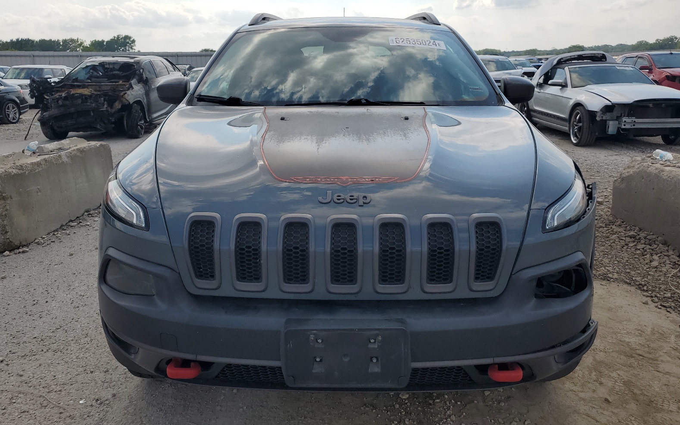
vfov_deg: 44.5
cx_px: 338
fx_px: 519
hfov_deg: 66.5
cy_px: 217
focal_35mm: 28
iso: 50
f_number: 1.5
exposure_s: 1/5000
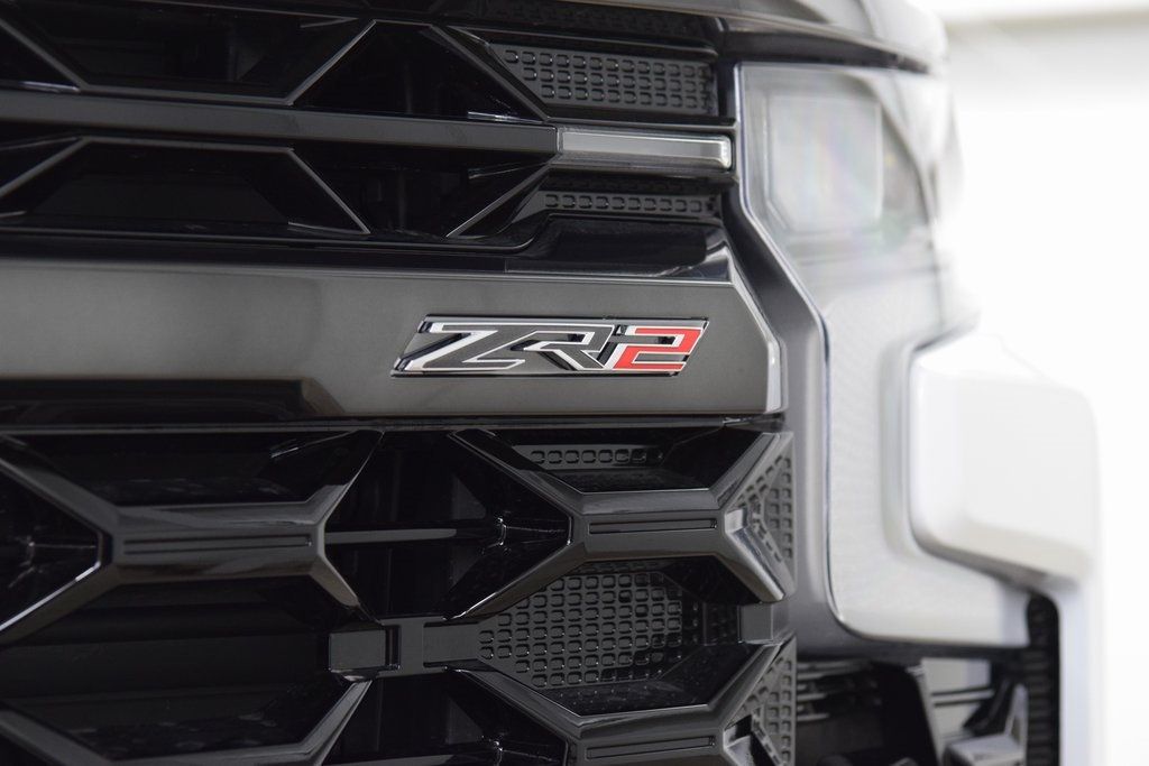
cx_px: 574
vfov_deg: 13.0
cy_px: 383
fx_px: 3351
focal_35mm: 105
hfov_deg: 19.5
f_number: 5.6
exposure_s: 1/30
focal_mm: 70
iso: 1600
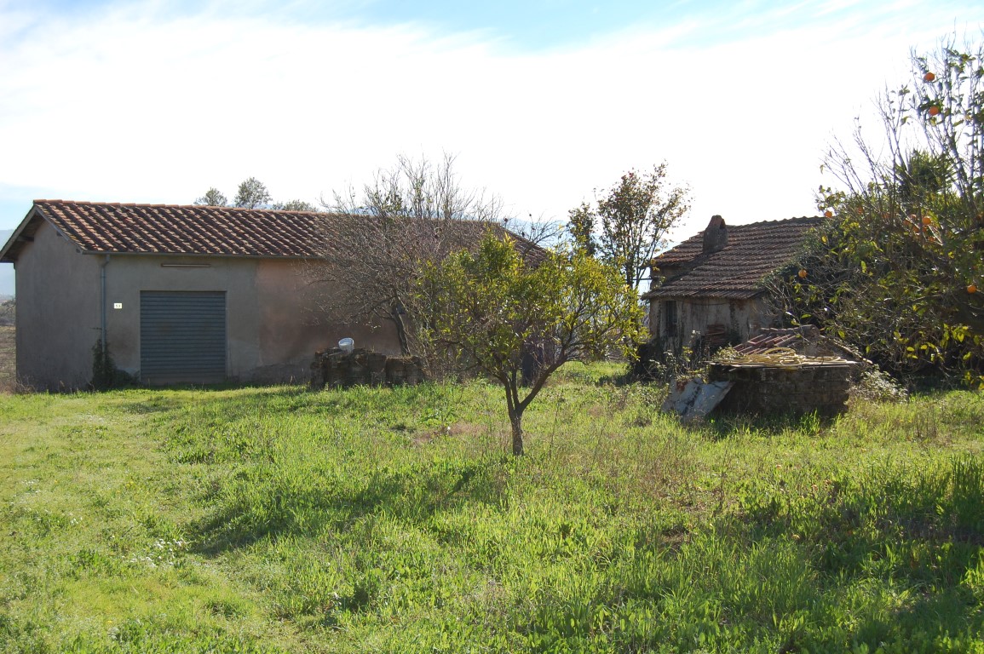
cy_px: 327
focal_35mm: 45
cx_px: 492
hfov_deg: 43.6
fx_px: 1229
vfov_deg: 29.8
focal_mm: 30
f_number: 5.6
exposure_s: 1/500
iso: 200
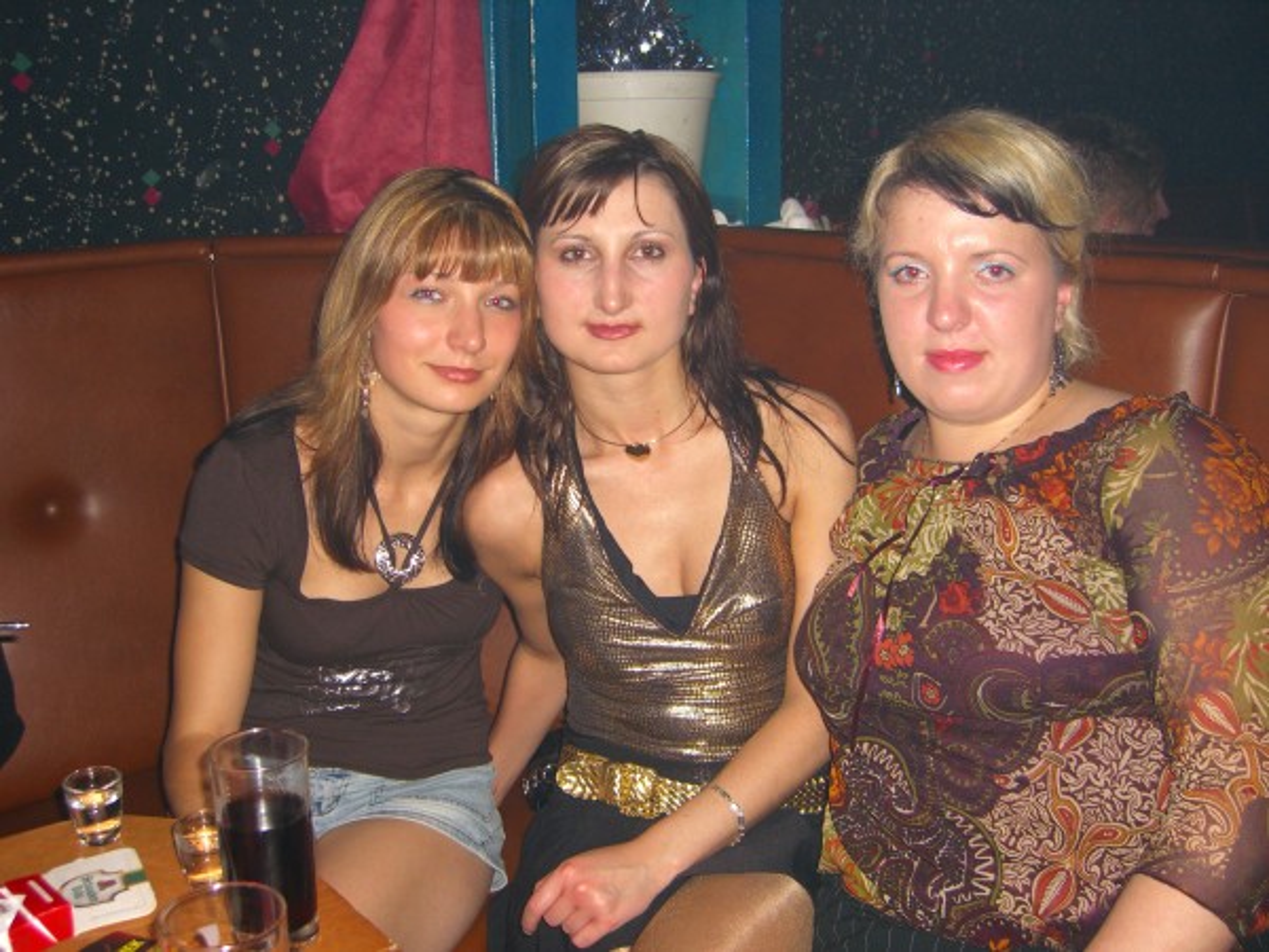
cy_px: 476
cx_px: 634
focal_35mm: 38
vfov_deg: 37.7
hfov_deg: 49.0
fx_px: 1393
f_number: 2.8
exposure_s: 1/60
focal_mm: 7.9
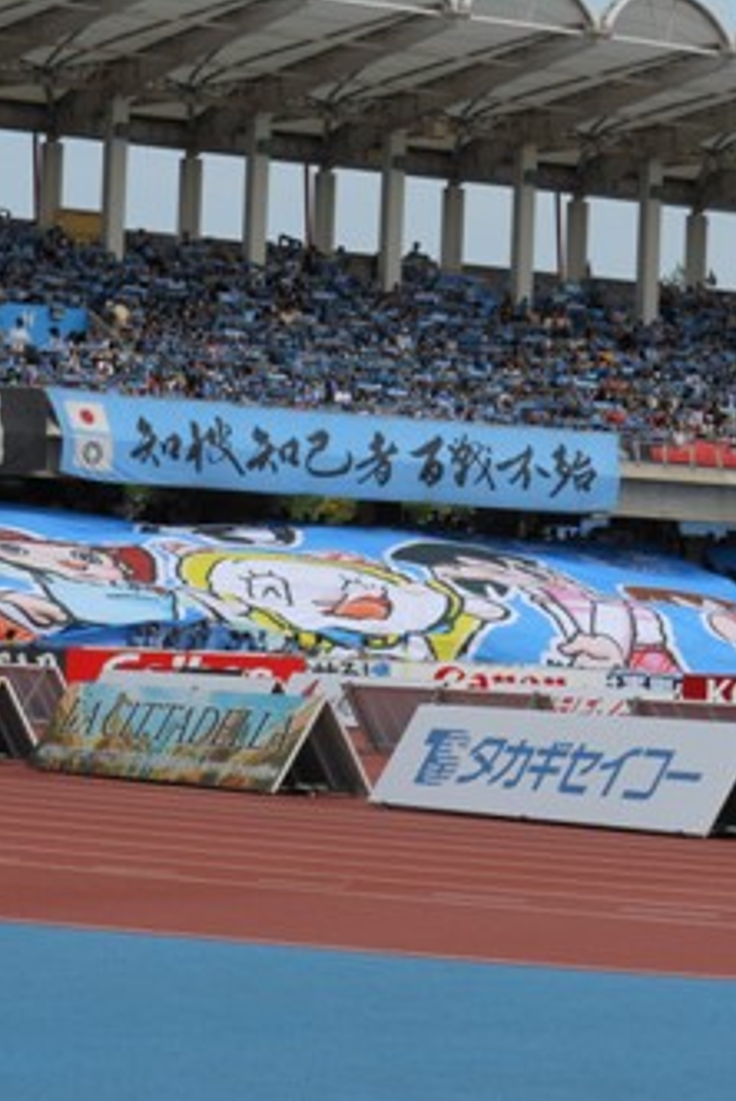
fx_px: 4376
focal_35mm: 143
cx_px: 312
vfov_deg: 14.3
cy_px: 547
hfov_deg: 9.6
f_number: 5.4
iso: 80
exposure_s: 1/500
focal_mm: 18.3
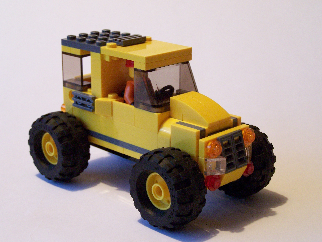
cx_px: 161
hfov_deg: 26.0
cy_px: 121
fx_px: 698
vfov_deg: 19.6
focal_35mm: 75
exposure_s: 1/15
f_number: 3.2
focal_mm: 12.4
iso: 400
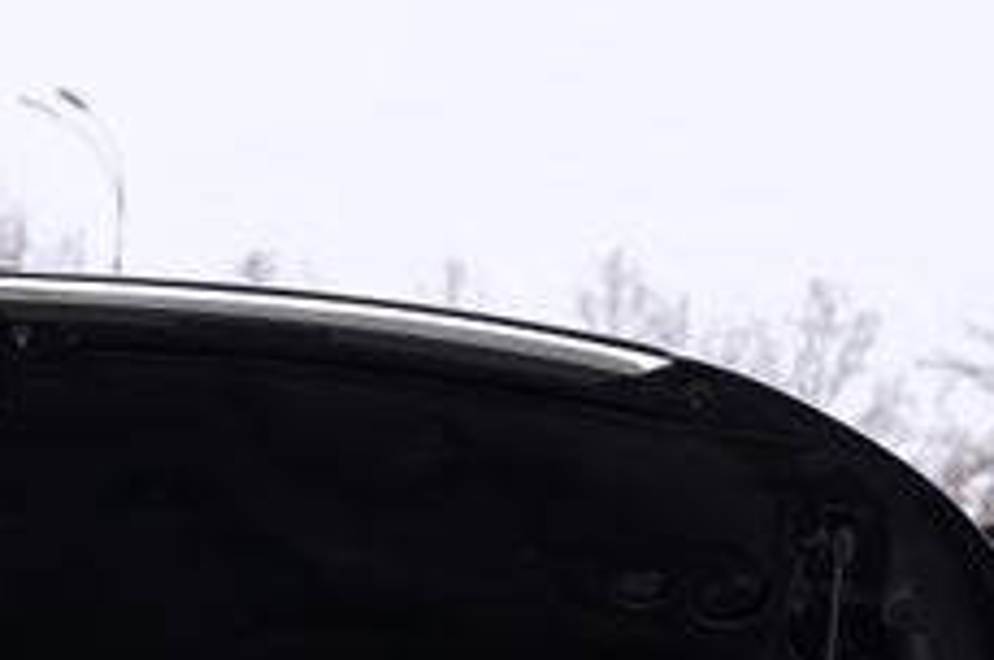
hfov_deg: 9.5
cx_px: -43
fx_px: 5928
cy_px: 1461
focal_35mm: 215
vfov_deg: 6.1
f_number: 5
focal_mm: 48
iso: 100
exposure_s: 1/160
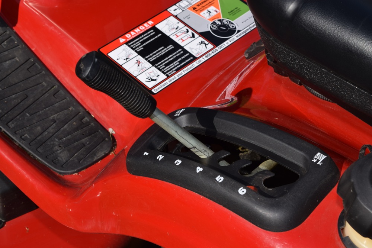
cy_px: 124
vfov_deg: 16.6
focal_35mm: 82
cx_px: 186
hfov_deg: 24.6
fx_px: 853
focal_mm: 55
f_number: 11
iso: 100
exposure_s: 1/200
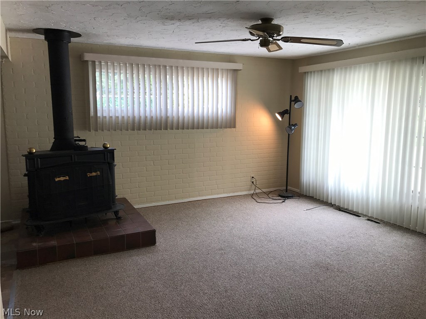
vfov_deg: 49.7
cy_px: 160
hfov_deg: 63.4
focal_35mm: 28
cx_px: 213
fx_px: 345
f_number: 1.8
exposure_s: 1/60
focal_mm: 3.99
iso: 25
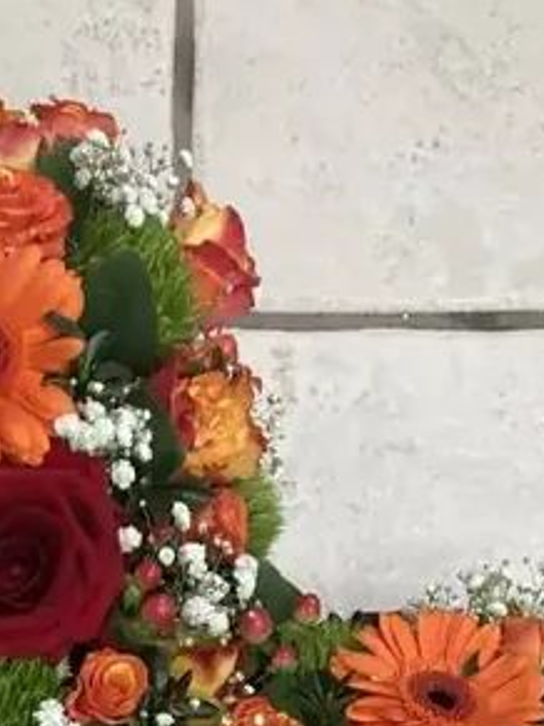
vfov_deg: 16.6
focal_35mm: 101
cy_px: 1267
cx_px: 65
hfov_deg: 14.5
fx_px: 2118
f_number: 1.8
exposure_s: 1/50
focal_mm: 3.99
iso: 64
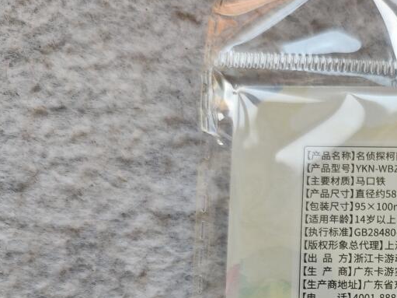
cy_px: 342
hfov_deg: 27.1
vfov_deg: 21.8
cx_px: 479
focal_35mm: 63
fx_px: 722
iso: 50
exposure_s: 1/115
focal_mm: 6.55
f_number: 1.6
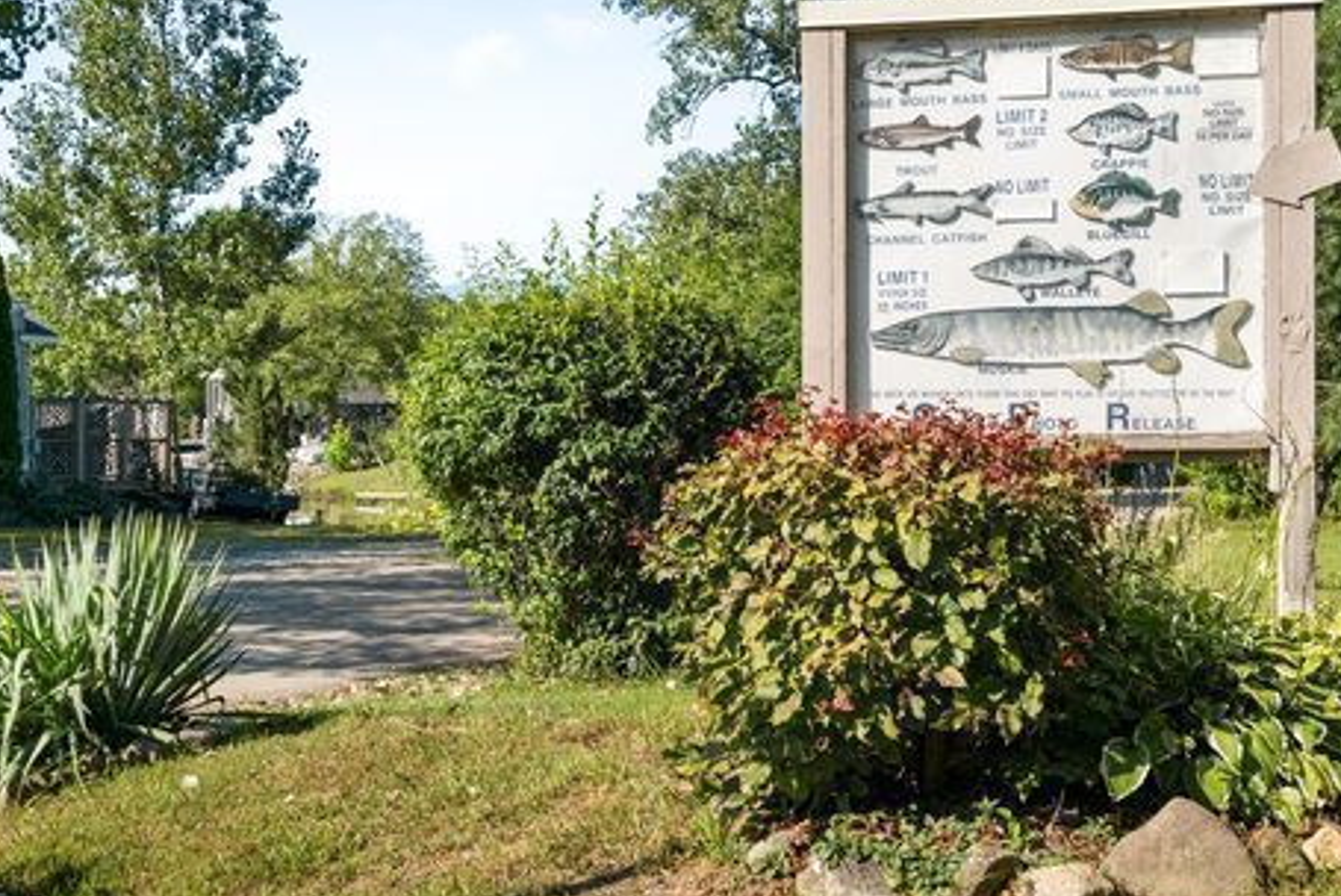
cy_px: 423
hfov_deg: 43.5
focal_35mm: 45
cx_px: 731
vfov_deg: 29.9
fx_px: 1677
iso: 160
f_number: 4
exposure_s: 1/1600
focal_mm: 32
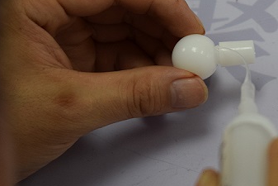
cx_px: 235
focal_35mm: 147
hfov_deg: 13.9
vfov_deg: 9.3
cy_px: 57
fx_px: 1135
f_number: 5.6
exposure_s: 1/125
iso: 1600
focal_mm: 55
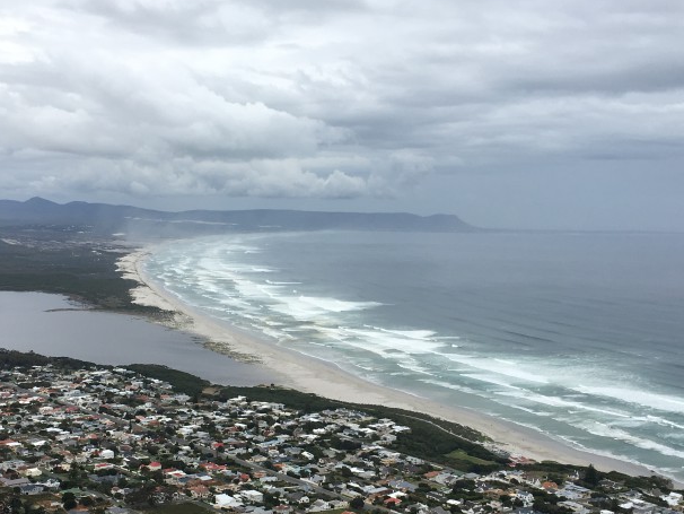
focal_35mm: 49
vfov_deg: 29.3
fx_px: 969
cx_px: 323
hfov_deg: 38.9
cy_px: 369
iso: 25
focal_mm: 4.15
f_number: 2.2
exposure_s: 1/1451
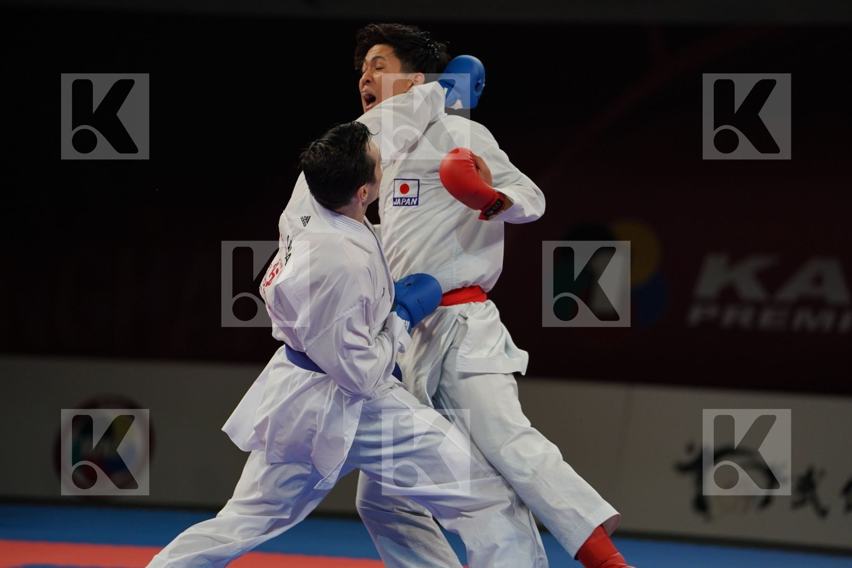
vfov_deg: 6.9
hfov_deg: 10.3
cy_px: 284
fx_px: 4733
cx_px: 426
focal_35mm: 200
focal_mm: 200
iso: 1000
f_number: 2.8
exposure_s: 1/1000
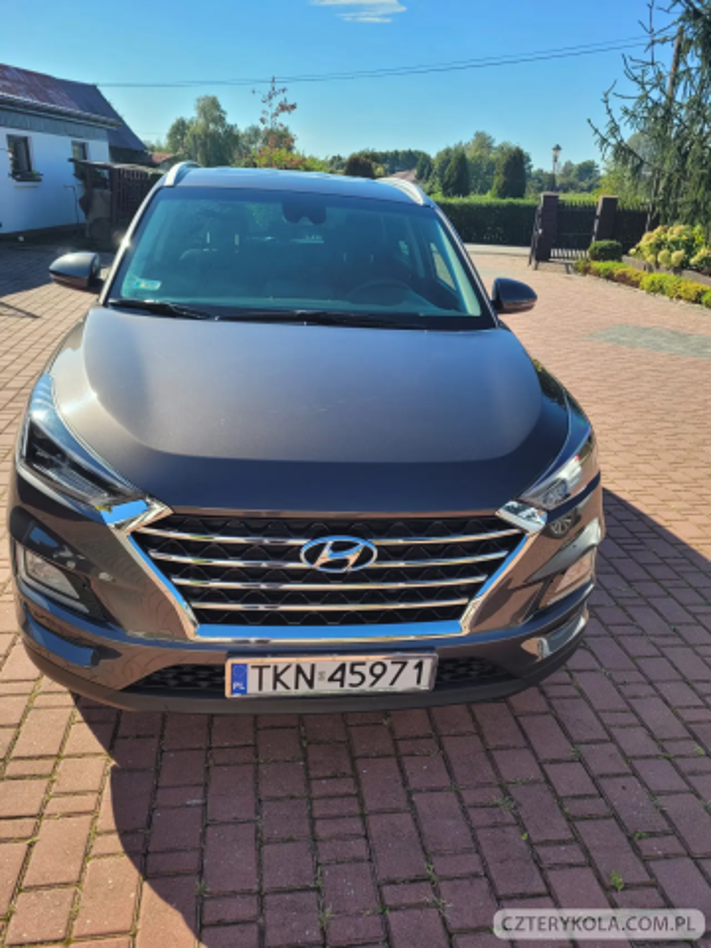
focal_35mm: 26
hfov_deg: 53.1
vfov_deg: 67.3
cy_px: 474
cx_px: 356
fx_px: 712
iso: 40
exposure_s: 1/1395
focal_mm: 5.4
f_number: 1.8
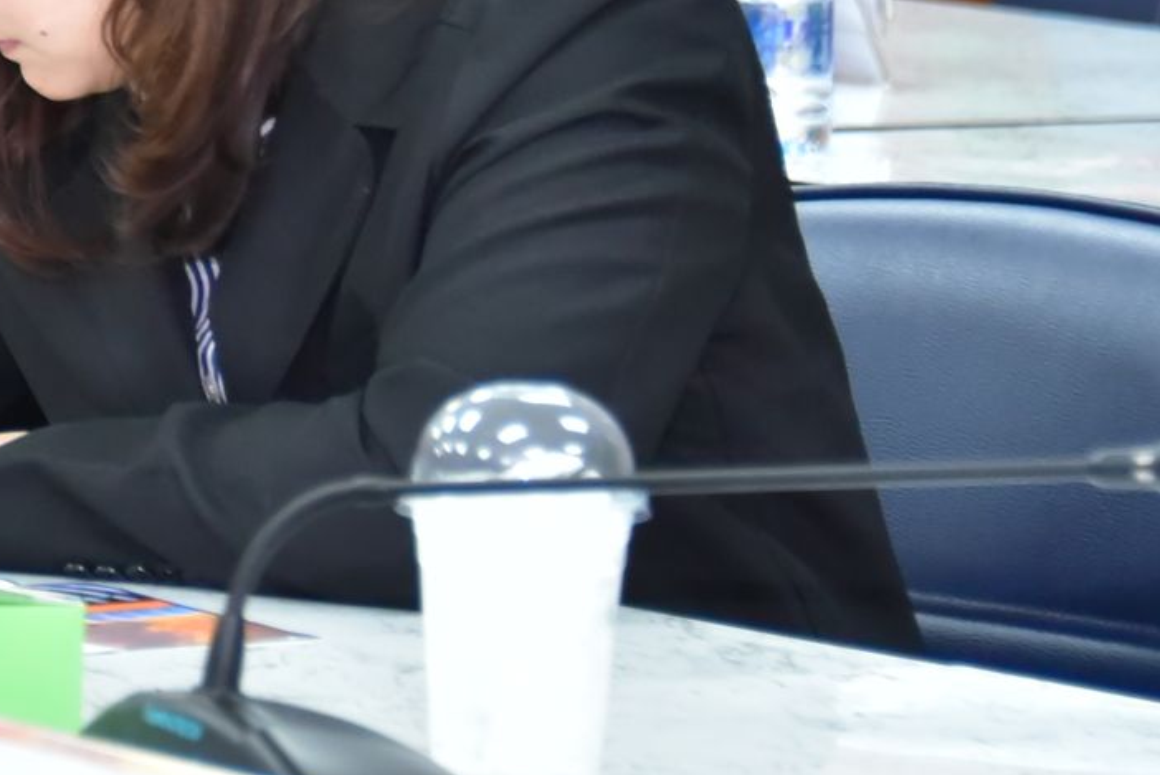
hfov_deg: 4.6
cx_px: -790
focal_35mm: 445
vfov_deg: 3.1
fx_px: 14347
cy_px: -156
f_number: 5.6
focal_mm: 125
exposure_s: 1/200
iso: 3200
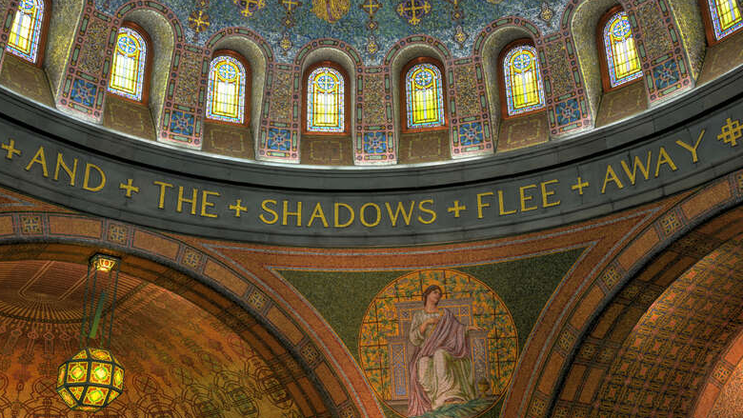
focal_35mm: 43
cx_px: 370
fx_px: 847
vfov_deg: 27.7
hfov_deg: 47.4
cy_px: 212
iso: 100
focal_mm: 40
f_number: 4
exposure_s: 1/2.5
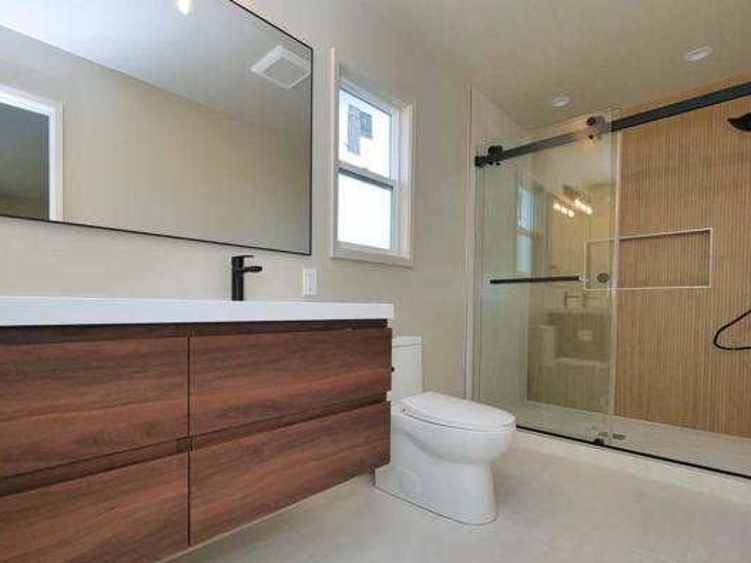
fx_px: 369
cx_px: 335
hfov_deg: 90.7
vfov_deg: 74.4
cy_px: 318
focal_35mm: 17
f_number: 6.3
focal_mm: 7
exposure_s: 1/160
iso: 800
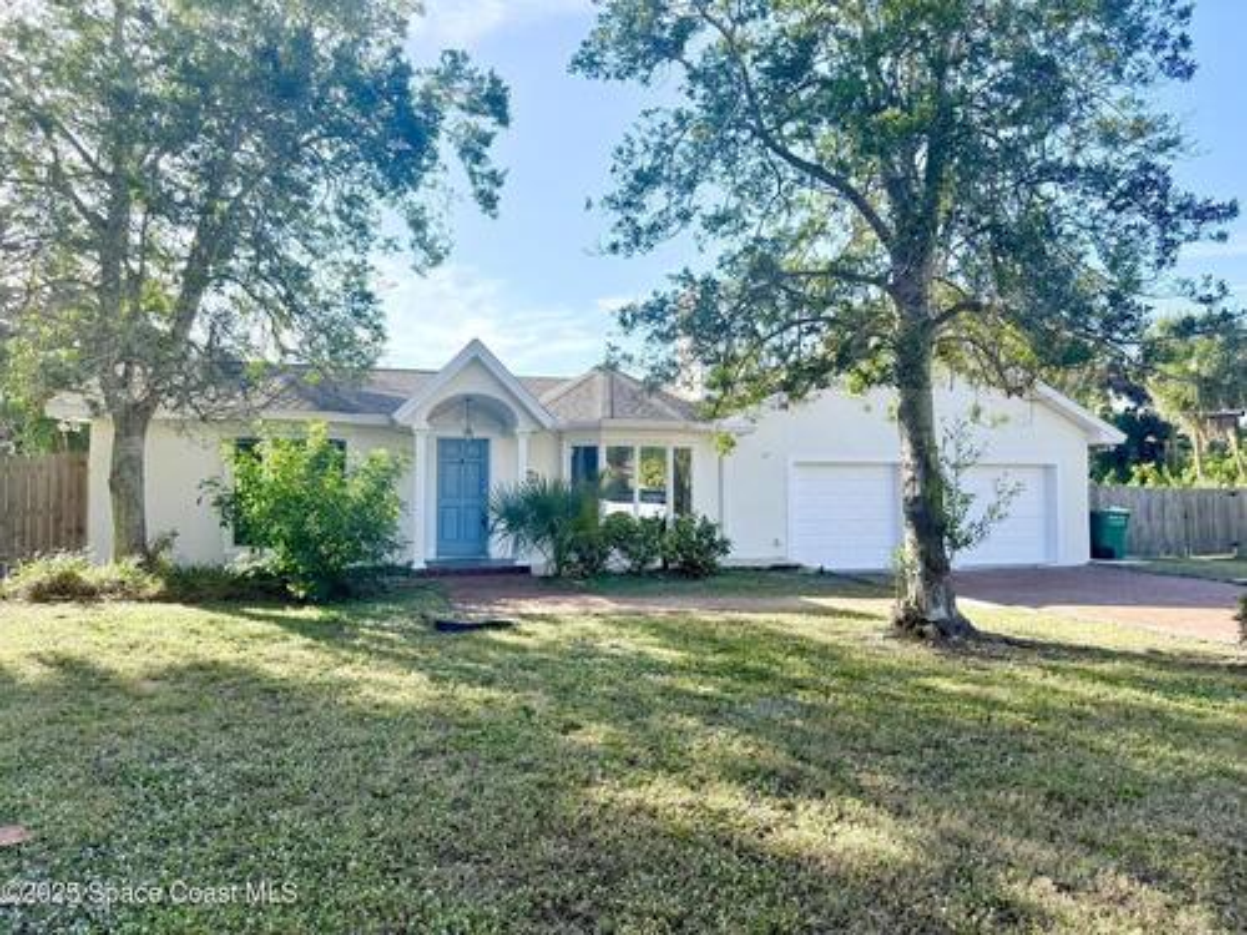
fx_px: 865
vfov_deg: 56.8
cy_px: 468
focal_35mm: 24
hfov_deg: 71.6
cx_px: 624
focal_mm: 6.76
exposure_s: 1/2299
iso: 100
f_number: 1.78
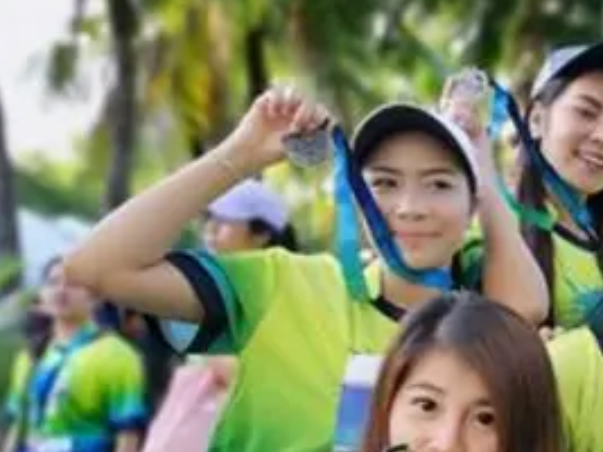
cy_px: 458
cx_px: 854
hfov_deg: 21.5
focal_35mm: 79
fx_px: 1376
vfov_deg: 18.2
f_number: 1.8
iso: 50
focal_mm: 3.95
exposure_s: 1/168
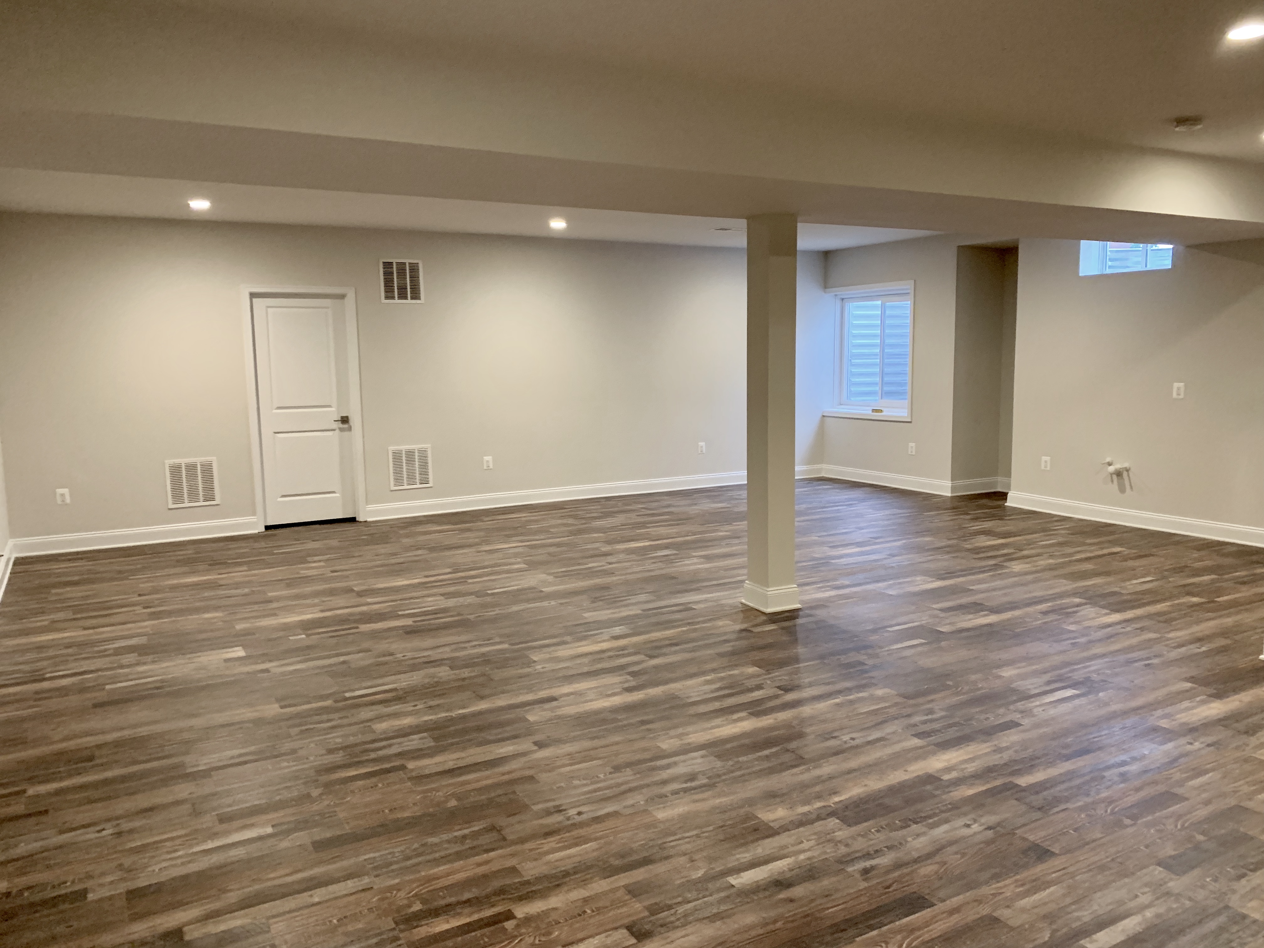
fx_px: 949
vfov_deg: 53.1
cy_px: 474
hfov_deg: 67.3
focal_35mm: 26
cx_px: 632
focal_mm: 4.25
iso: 320
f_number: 1.8
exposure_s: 1/40
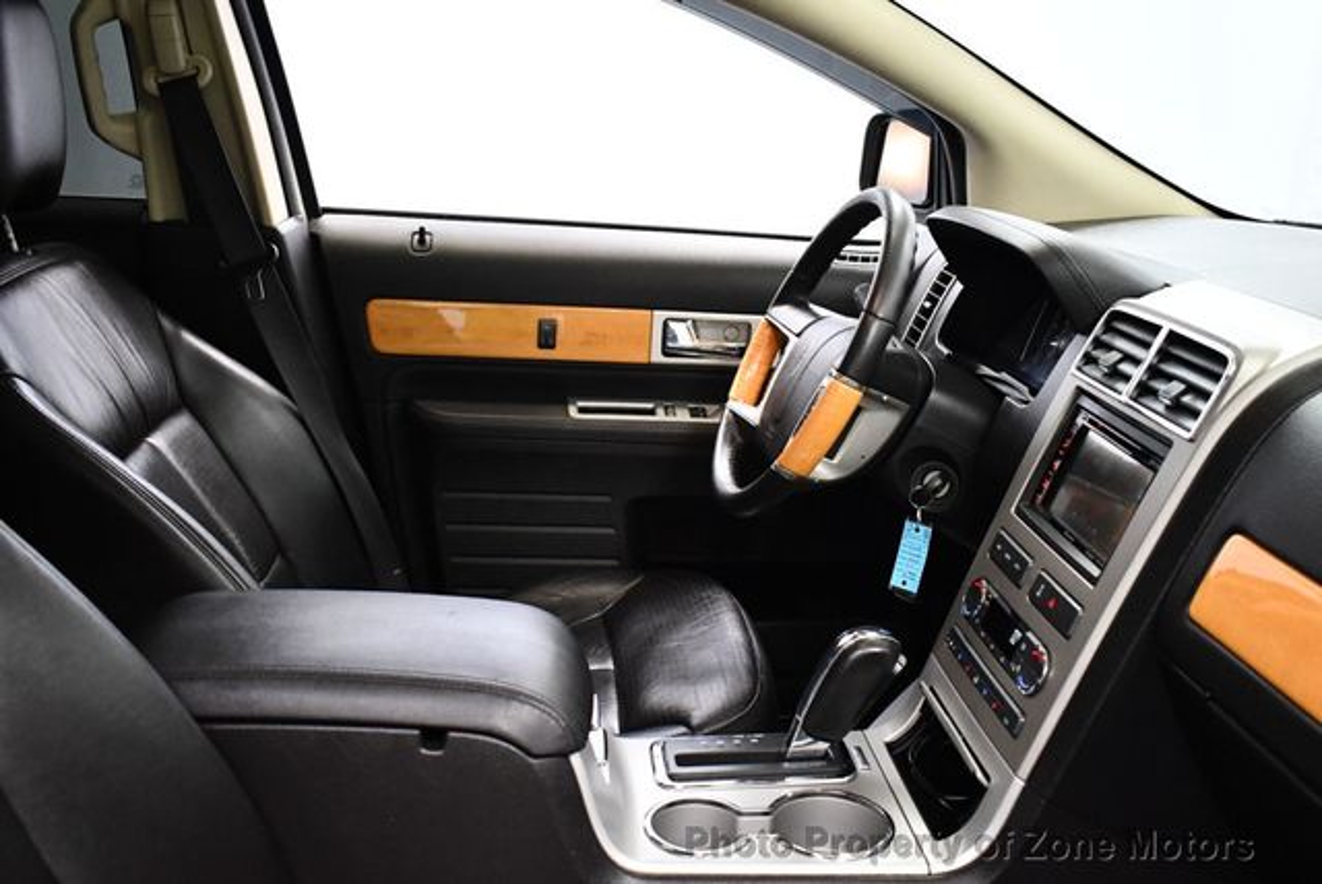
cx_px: 661
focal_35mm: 36
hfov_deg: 53.1
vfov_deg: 36.9
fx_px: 1323
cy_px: 442
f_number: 3.5
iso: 2800
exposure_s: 1/125
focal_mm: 18
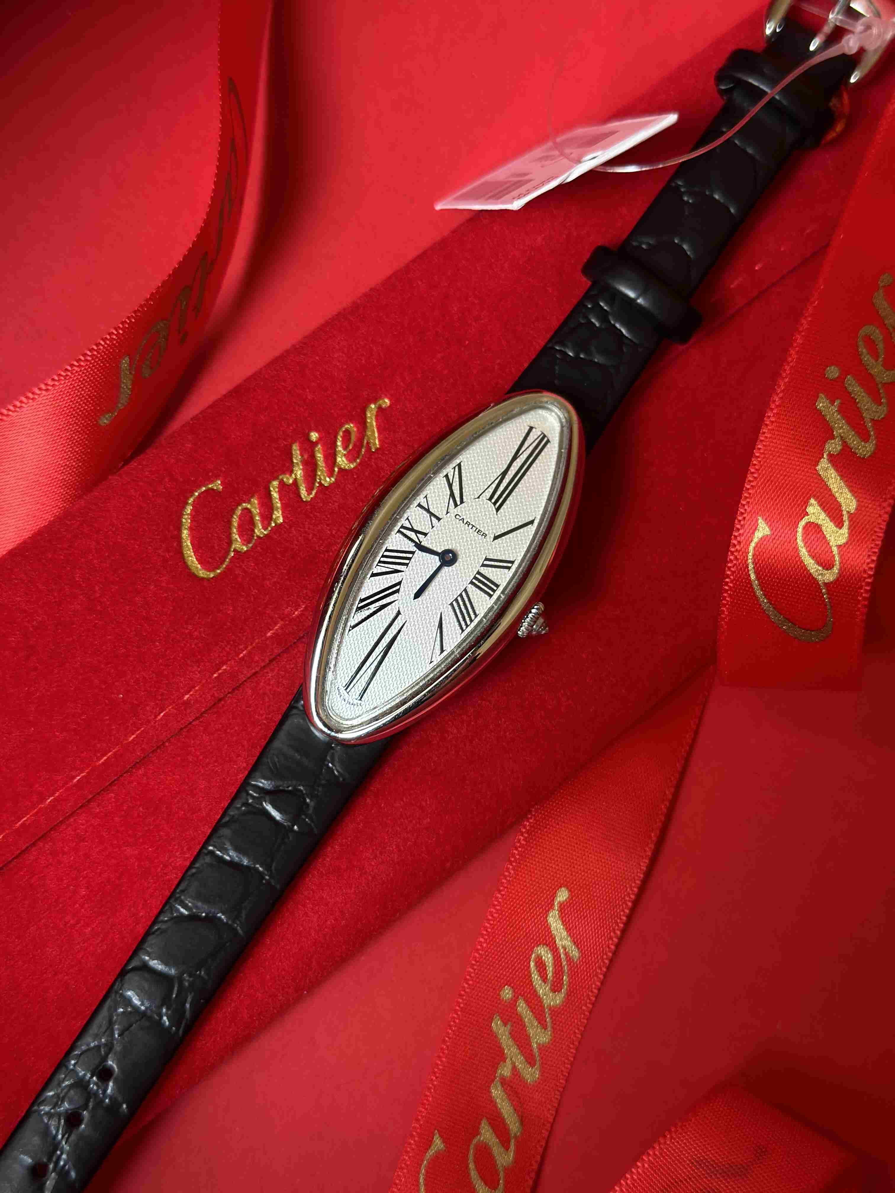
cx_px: 448
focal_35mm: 48
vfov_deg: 39.7
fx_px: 1655
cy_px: 596
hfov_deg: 30.3
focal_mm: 6.86
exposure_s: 1/121
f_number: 1.78
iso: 80
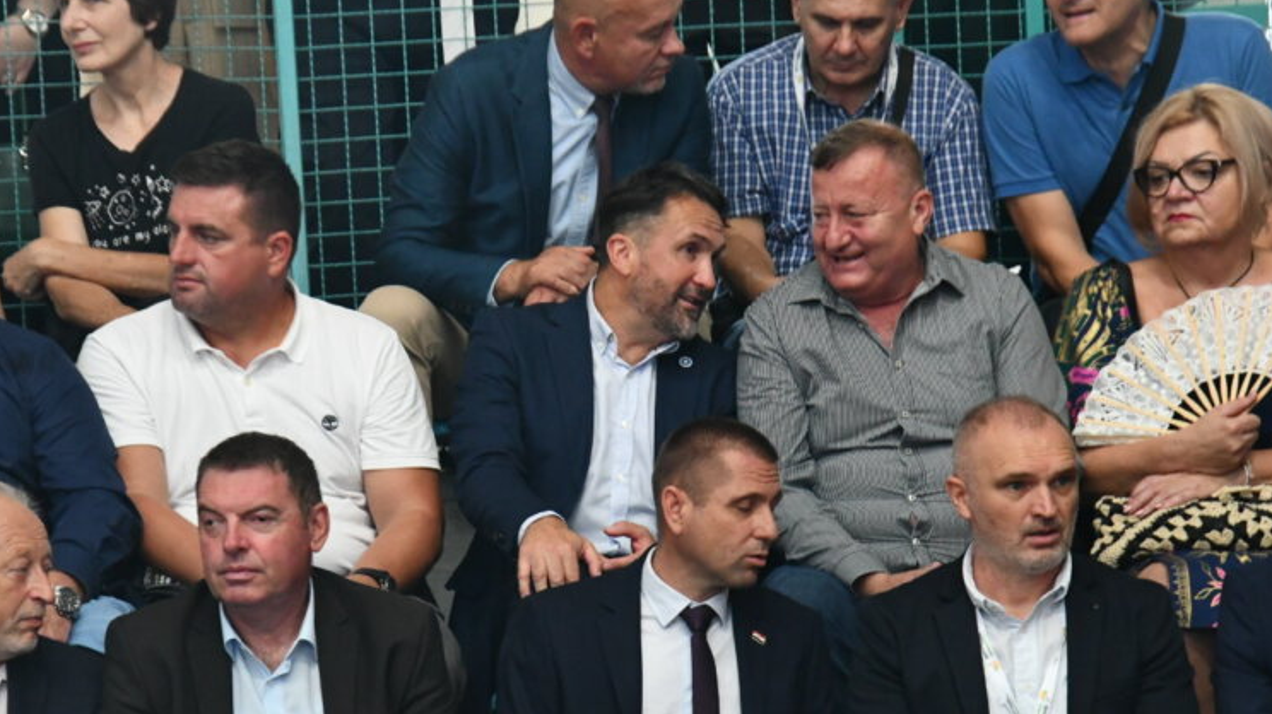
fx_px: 10554
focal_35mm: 313
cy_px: 438
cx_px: 595
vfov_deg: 3.9
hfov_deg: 6.9
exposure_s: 1/640
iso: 3200
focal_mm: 145
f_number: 6
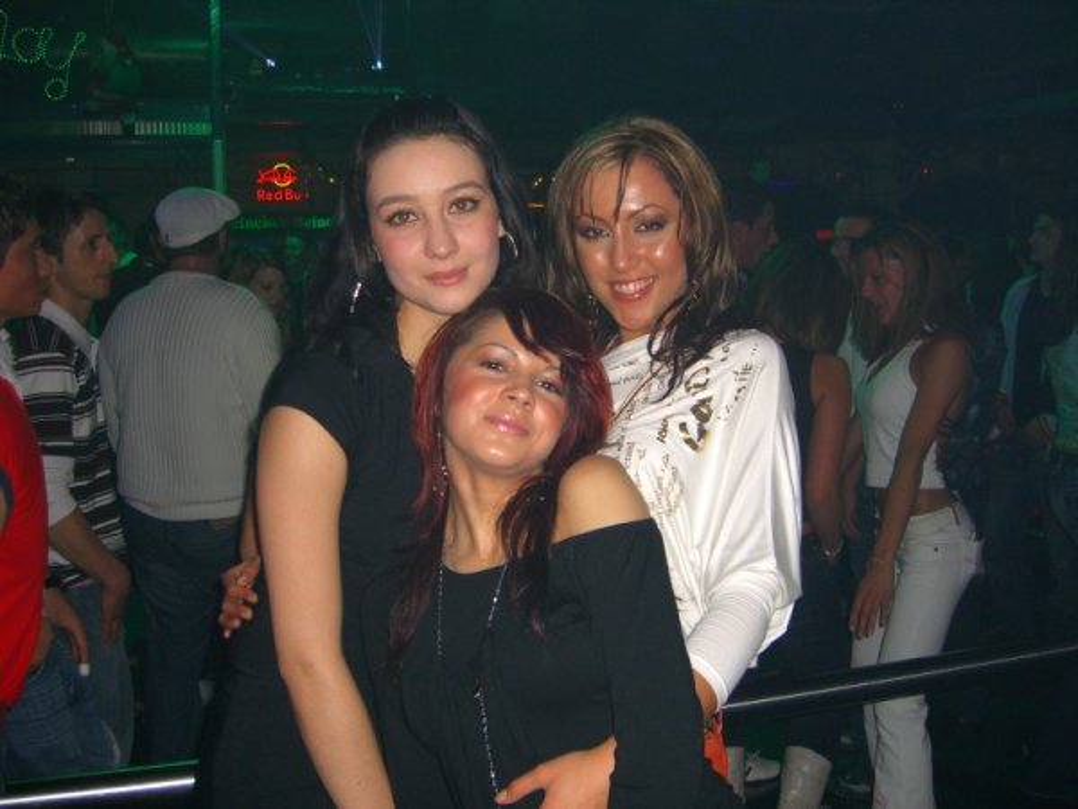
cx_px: 539
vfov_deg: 37.7
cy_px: 404
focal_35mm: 38
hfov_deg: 49.0
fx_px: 1183
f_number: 2.8
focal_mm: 7.9
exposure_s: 1/60
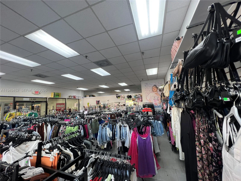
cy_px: 90
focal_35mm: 13
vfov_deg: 89.9
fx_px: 91
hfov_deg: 106.2
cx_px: 120
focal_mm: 1.57
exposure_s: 1/120
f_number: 1.8
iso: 100
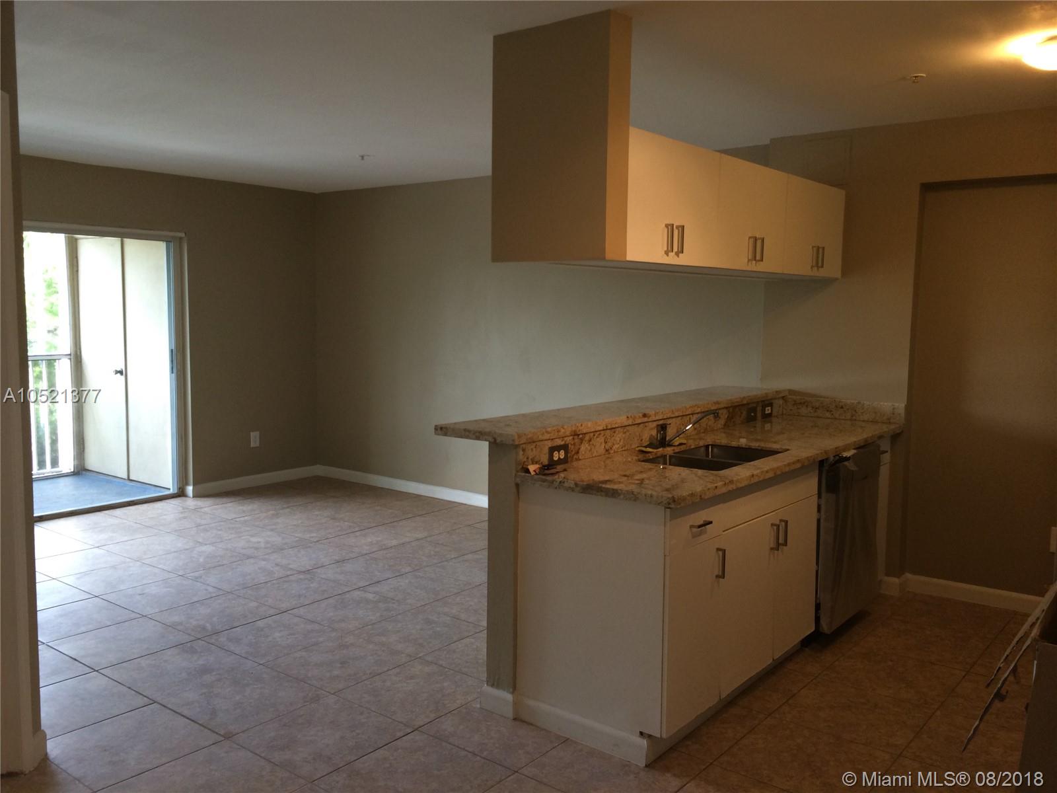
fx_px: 916
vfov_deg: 46.8
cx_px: 528
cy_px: 396
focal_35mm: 30
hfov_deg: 60.0
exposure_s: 1/30
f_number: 2.2
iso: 100
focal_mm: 4.12
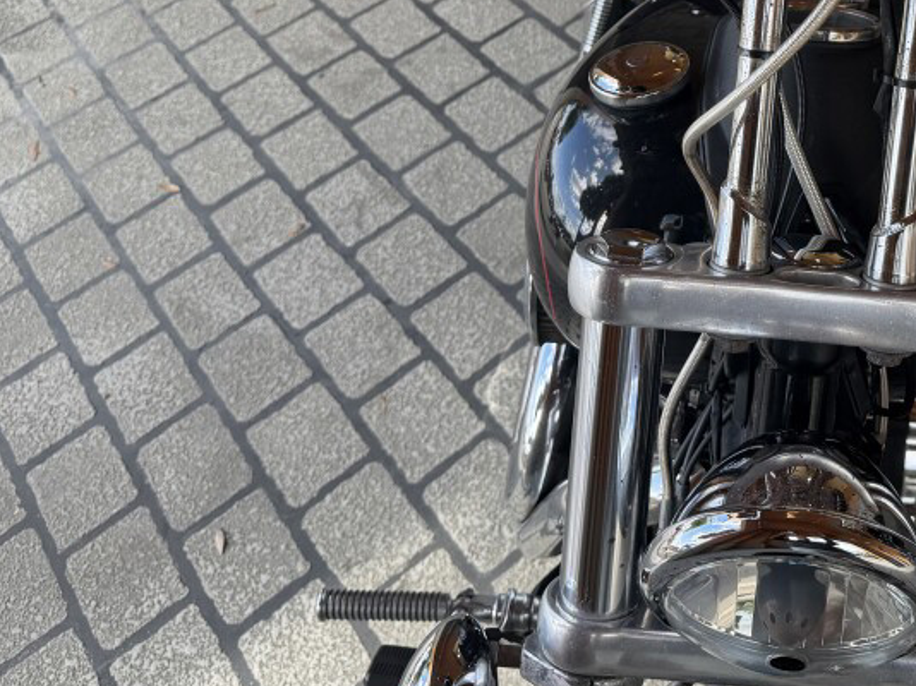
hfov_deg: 37.9
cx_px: 764
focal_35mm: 48
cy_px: 72
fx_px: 1270
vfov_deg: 29.1
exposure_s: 1/689
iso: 80
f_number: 1.78
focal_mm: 6.76
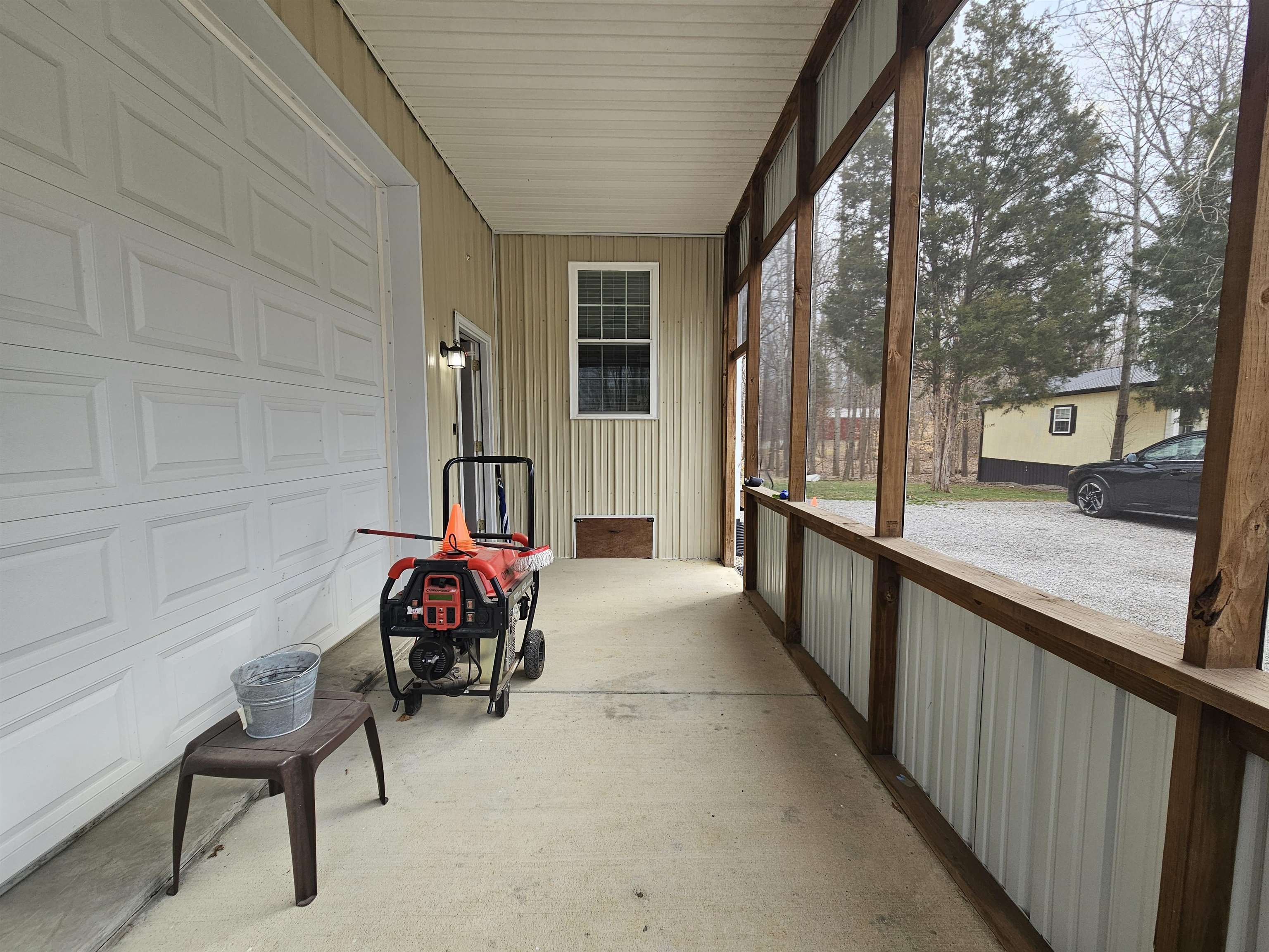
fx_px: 477
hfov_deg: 106.2
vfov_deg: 89.9
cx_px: 634
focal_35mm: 13
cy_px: 476
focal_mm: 2.2
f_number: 2.2
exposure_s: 1/158
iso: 50
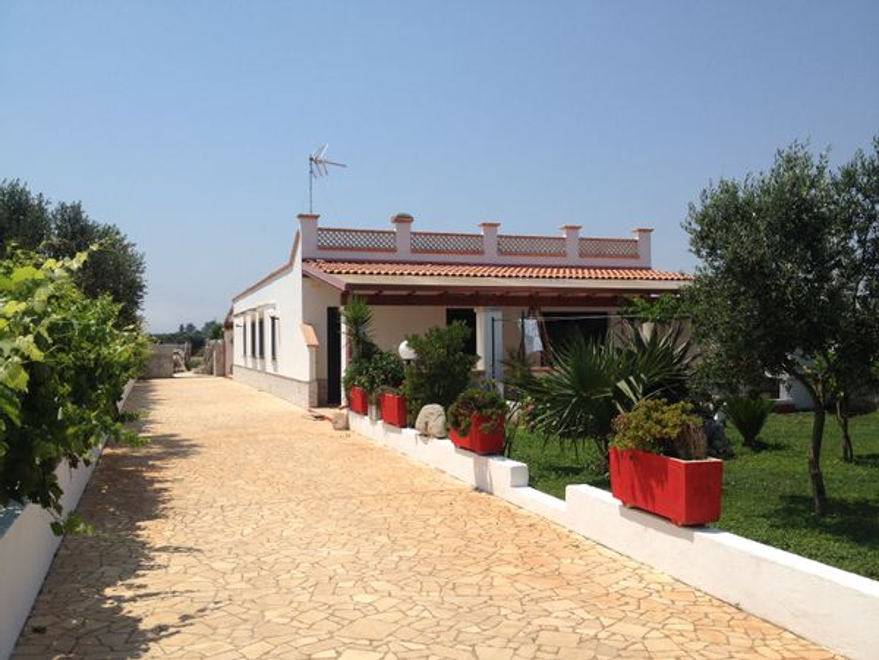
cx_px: 440
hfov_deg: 52.6
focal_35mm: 35
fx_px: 889
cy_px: 330
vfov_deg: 40.7
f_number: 2.4
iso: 50
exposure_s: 1/2762
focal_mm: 4.28
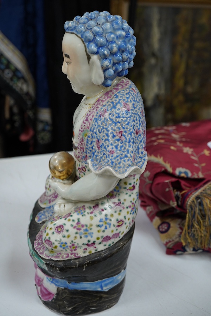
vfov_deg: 43.6
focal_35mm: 45
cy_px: 158
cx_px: 106
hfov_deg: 29.9
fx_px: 396
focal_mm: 30
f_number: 8
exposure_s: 1/125
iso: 1250
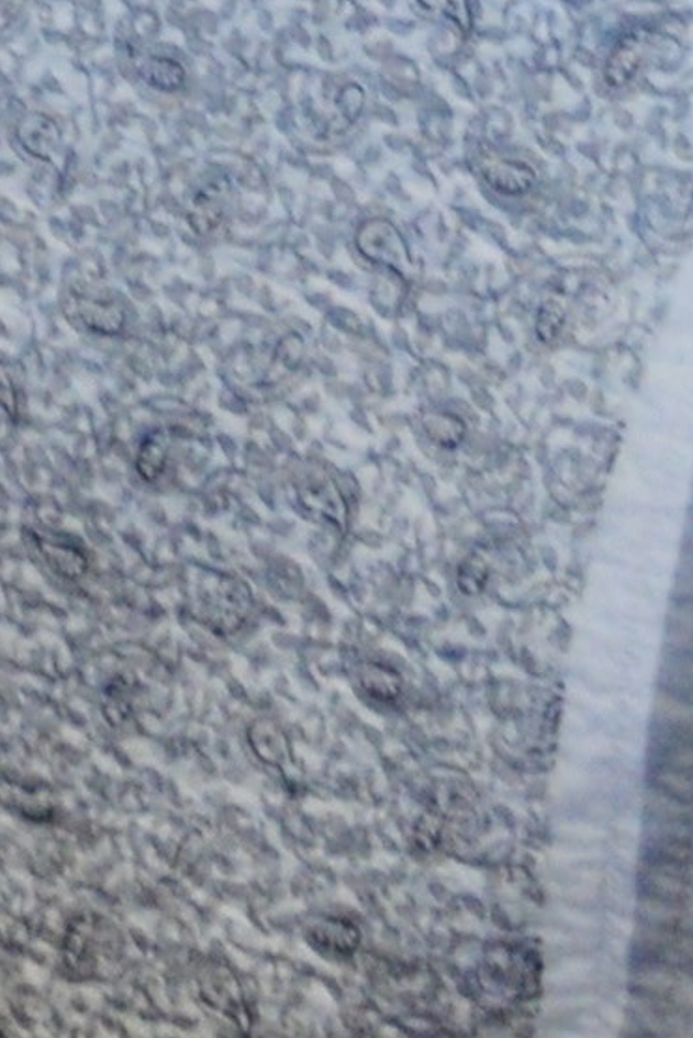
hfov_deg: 4.3
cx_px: -2264
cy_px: -2405
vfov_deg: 6.3
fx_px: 8426
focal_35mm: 292
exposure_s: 1/40
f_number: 3.5
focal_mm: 18
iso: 400
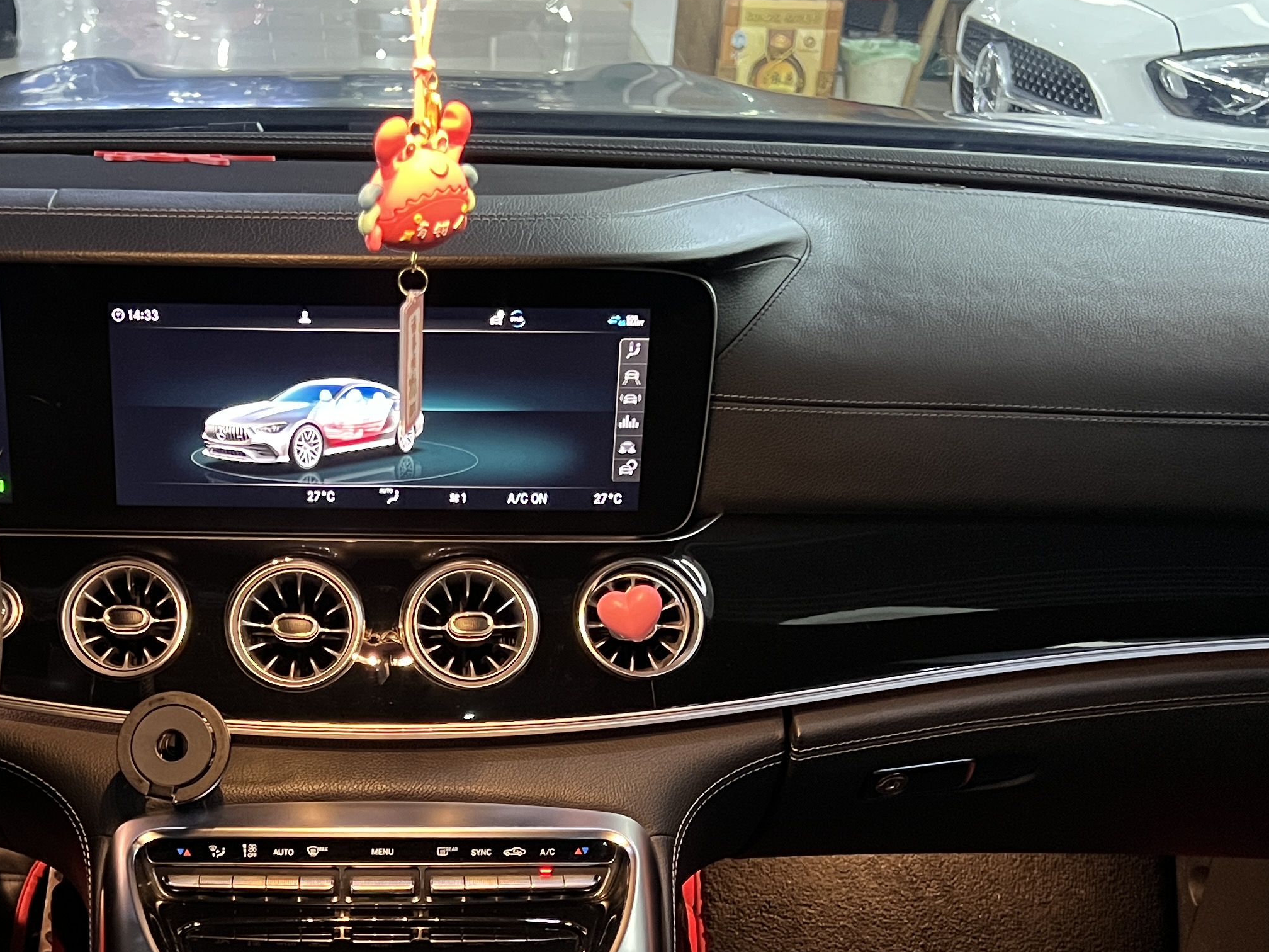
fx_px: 1906
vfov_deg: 27.5
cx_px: 389
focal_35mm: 52
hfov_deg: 36.3
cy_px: 762
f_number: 1.5
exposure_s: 1/33
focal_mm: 5.7
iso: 500
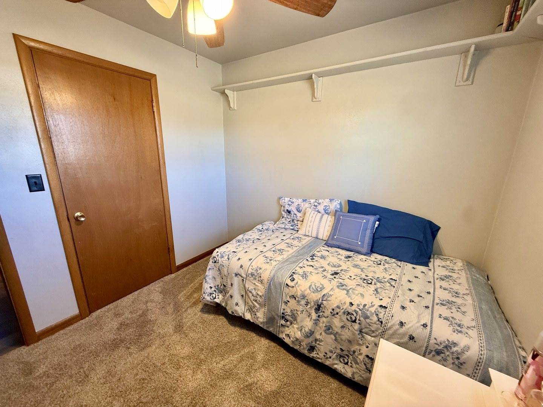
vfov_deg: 85.7
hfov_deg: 102.1
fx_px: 220
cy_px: 204
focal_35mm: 14
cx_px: 272
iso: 250
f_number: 2.2
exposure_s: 1/60
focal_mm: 2.22
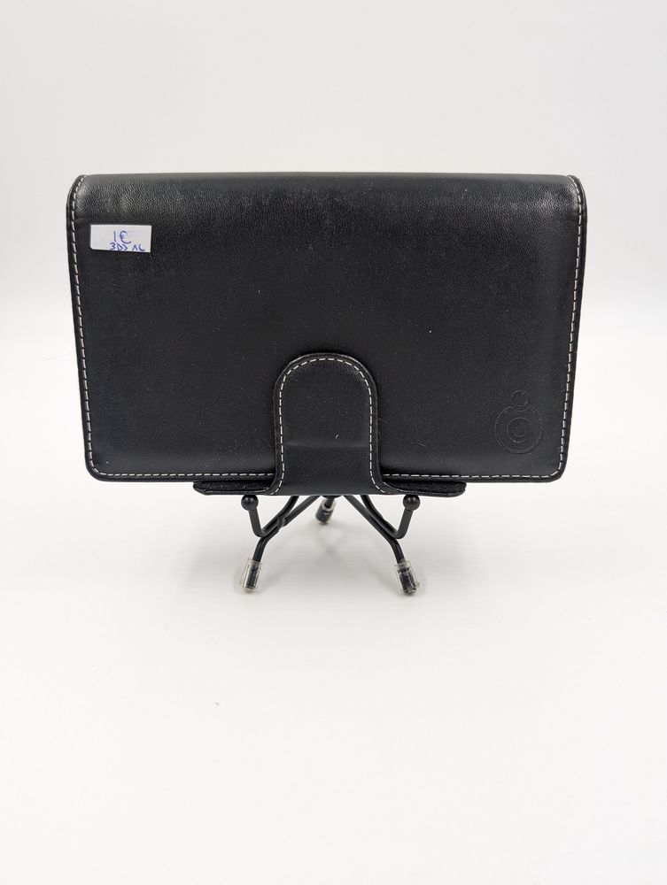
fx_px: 615
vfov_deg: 71.5
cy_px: 442
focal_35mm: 24
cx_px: 334
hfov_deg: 56.9
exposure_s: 1/28.1
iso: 50
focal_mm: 6.9
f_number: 1.68
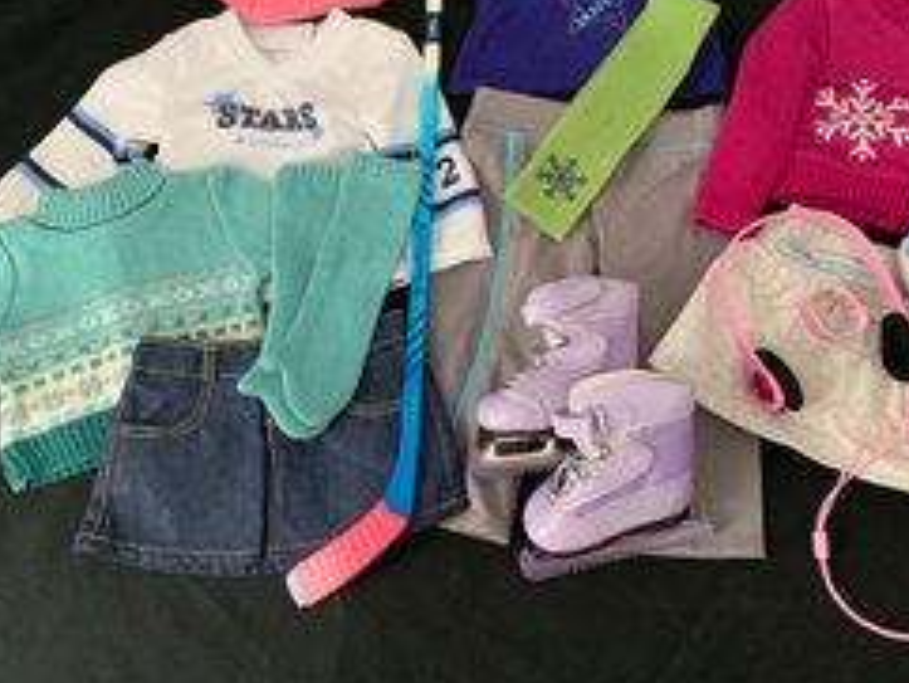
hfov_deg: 49.8
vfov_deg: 38.1
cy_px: 213
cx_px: 549
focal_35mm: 37
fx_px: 972
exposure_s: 1/40
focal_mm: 4.25
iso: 400
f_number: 1.8
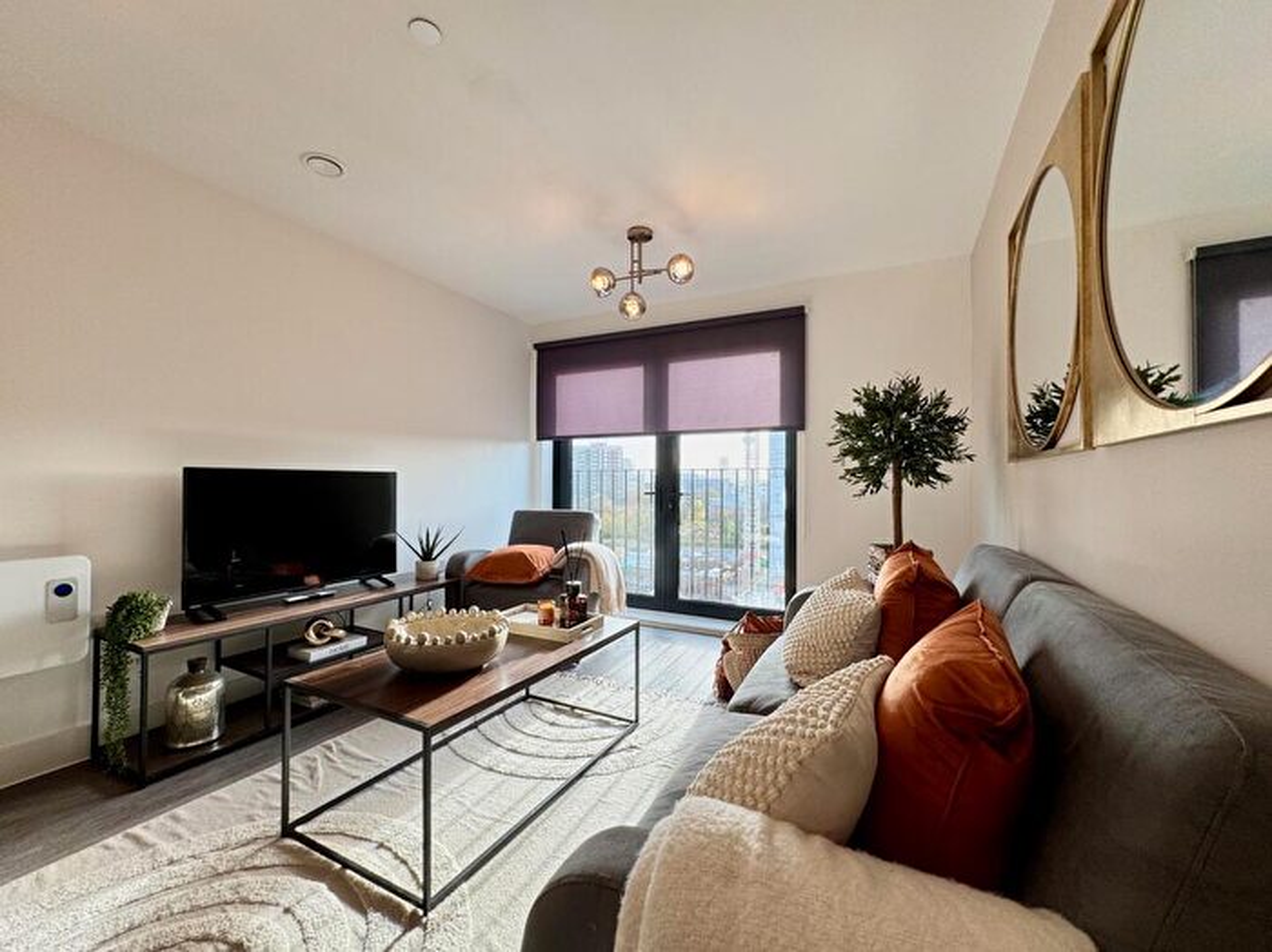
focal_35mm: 14
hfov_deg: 102.1
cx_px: 636
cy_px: 476
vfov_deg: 85.6
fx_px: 514
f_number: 2.2
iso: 64
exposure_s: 1/99
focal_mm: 2.22
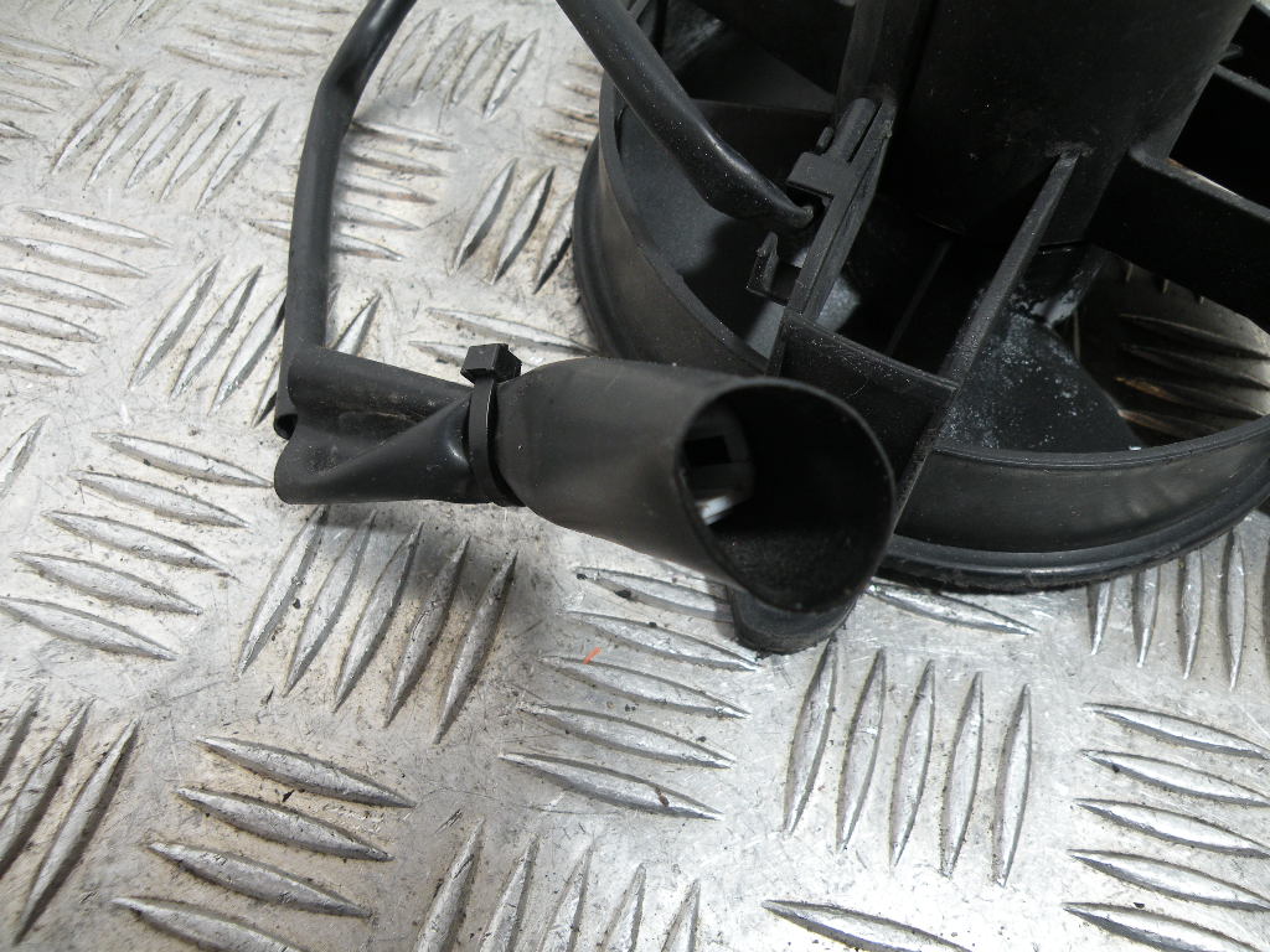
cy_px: 476
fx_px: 991
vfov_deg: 51.4
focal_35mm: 27
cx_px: 635
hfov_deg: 65.3
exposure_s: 1/59.7
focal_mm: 4.7
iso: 122
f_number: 2.8
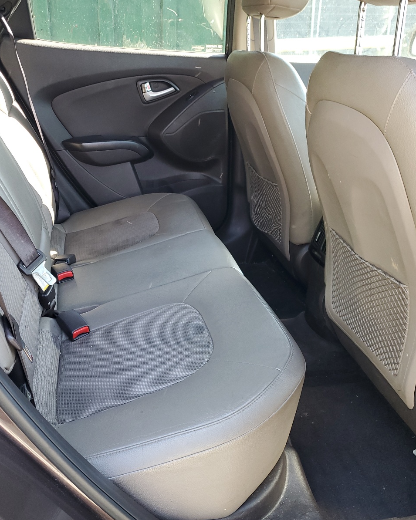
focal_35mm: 34
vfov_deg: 52.8
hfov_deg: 43.3
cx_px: 179
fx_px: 523
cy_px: 261
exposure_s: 1/60.2
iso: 65
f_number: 1.5
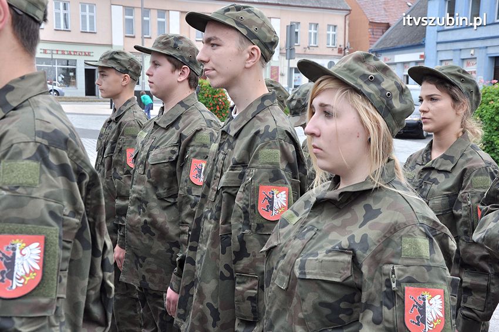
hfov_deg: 41.1
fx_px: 665
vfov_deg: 28.0
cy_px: 166
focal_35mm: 48
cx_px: 250
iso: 500
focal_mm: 32
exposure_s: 1/250
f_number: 8
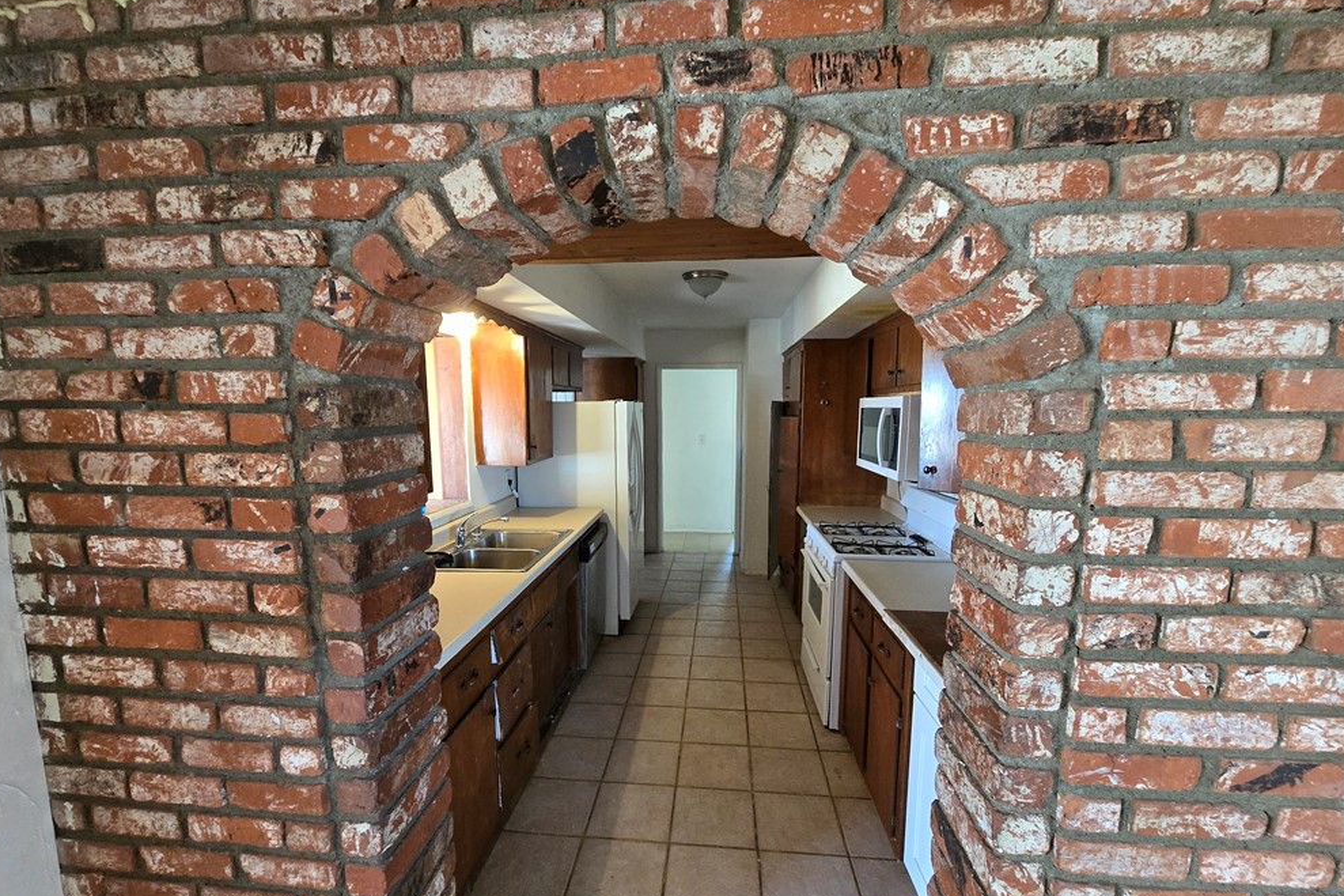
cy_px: 480
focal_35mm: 14
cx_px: 660
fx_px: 523
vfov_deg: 81.1
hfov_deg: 104.3
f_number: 2.2
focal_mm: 2.2
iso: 640
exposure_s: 1/60
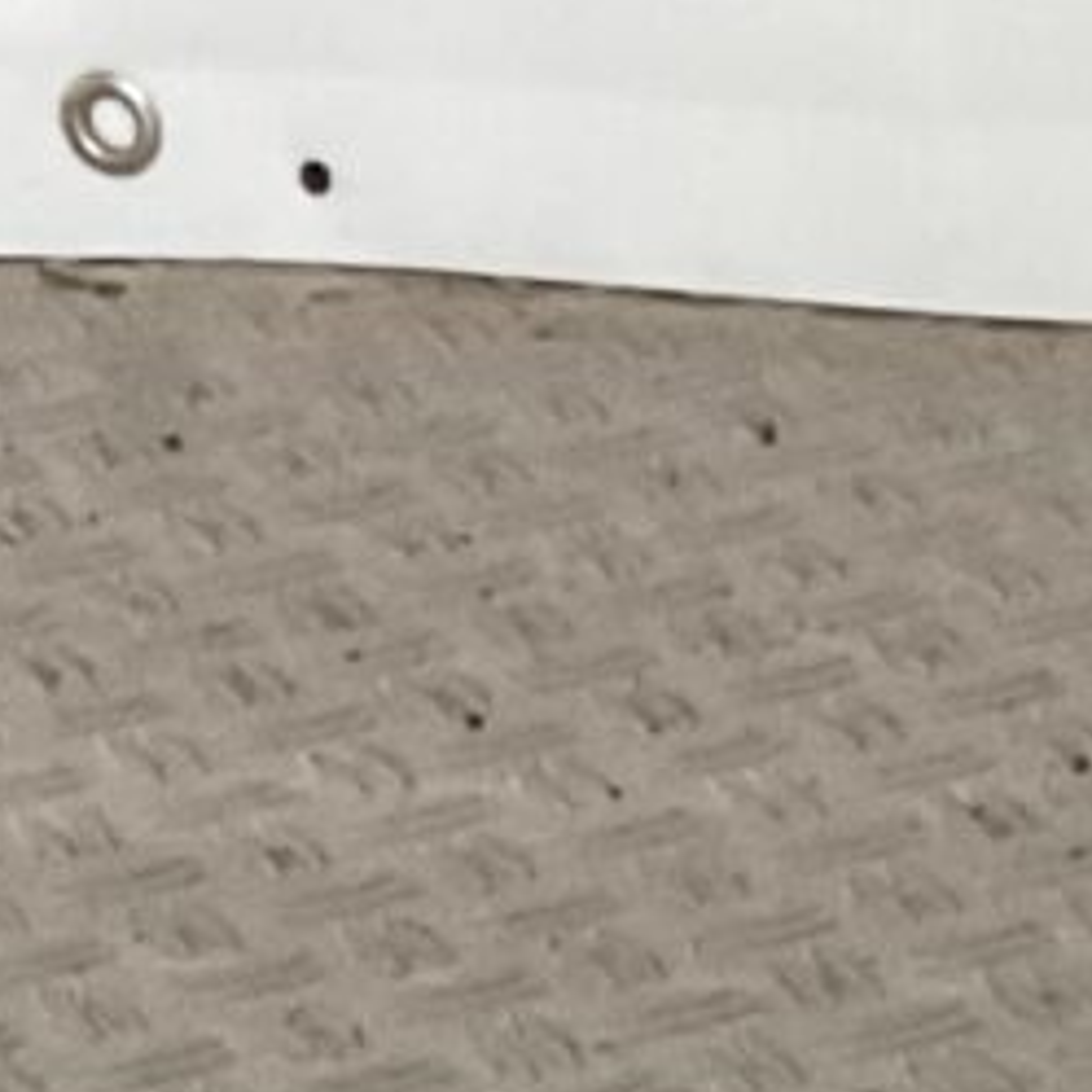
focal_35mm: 264
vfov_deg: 5.9
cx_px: 1728
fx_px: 9422
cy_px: 3750
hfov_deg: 6.5
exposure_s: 1/40
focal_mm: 3
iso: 250
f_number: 1.8
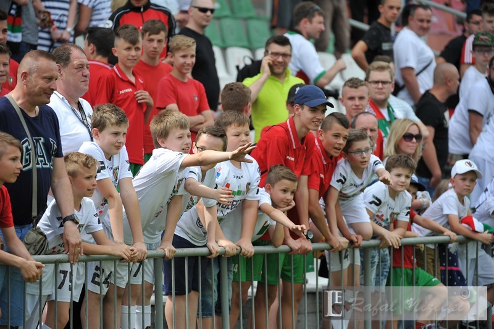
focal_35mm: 200
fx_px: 2742
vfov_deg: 6.9
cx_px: 247
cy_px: 164
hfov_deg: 10.3
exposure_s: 1/1000
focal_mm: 200
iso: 200
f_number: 4
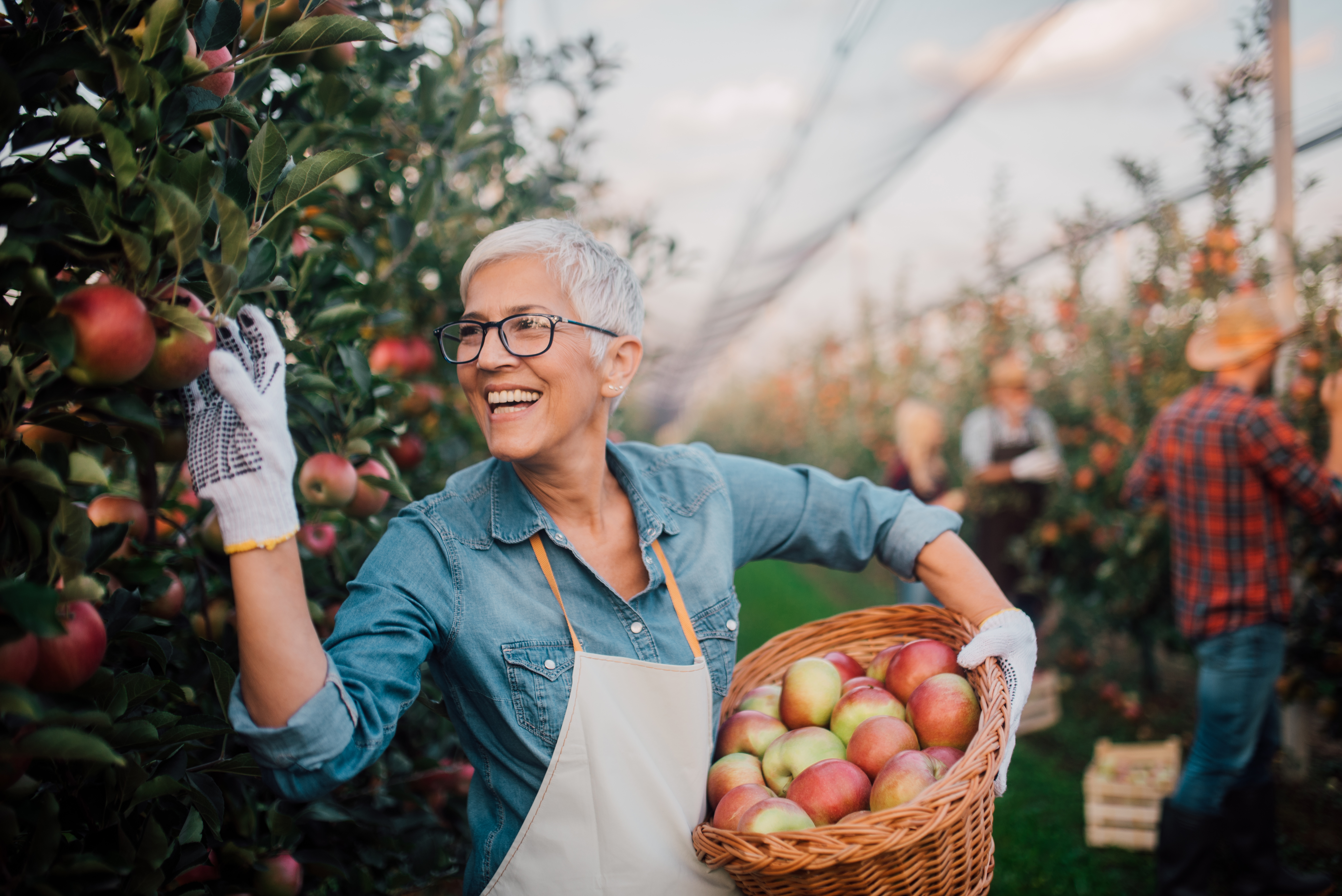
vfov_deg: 37.9
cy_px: 448
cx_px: 671
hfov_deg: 54.4
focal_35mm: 35
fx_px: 1305
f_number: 1.6
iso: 125
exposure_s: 1/250
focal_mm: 35
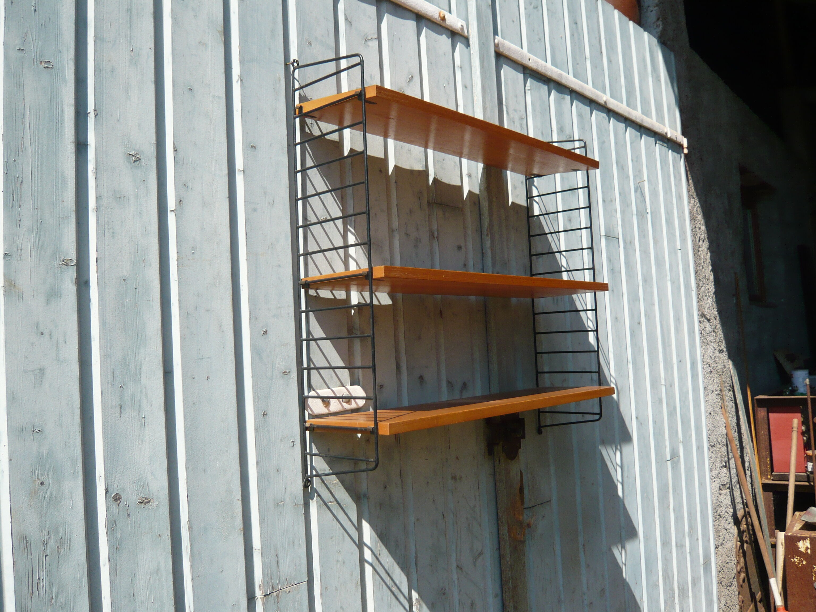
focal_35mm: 32
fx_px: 754
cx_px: 408
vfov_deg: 44.2
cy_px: 306
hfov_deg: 56.8
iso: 100
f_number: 9
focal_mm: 5.2
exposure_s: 1/160
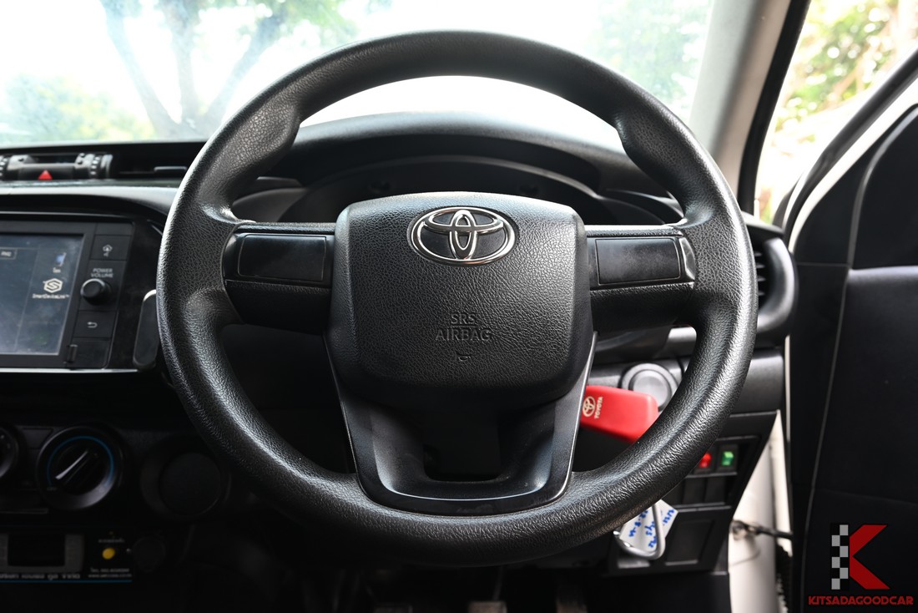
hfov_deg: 73.7
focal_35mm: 24
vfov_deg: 53.2
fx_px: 612
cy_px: 306
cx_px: 459
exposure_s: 1/50
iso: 640
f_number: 6.3
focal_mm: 24
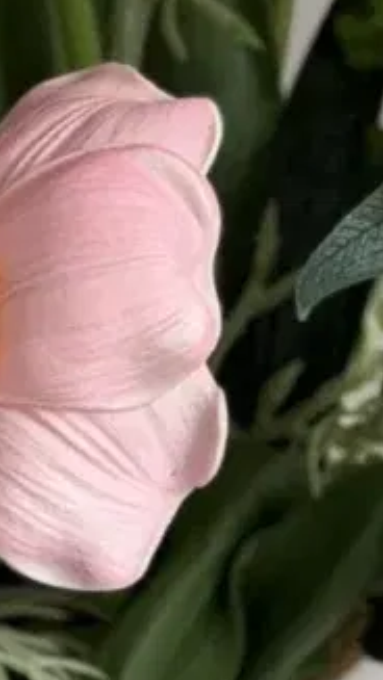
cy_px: 173
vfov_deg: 8.4
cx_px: -33
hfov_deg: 4.7
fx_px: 4621
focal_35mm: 256
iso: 100
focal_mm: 6.76
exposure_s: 1/75
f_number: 1.78
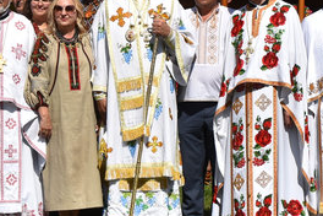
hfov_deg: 12.2
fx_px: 1516
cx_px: 180
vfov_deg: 8.1
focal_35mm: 169
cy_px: 1
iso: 100
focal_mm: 29
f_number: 9
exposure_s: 1/320
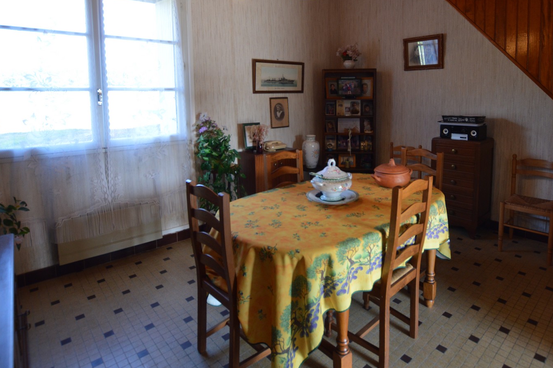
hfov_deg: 83.7
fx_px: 307
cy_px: 124
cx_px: 305
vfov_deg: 60.5
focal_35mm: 20
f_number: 4
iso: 400
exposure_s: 1/60
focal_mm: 10
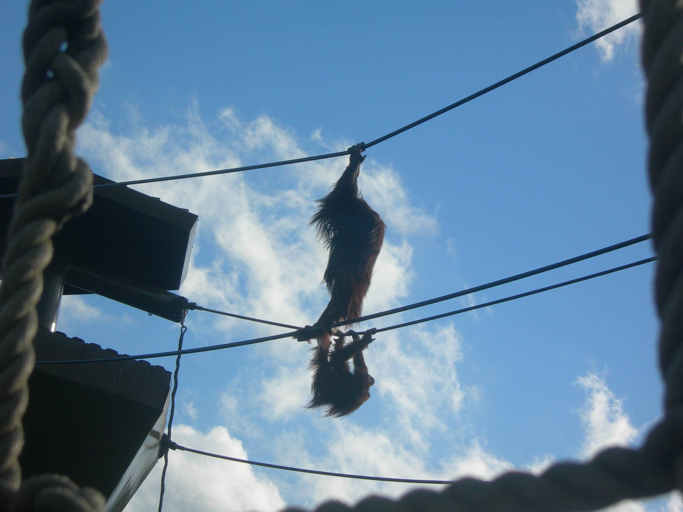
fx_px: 2249
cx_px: 342
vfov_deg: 13.0
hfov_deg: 17.3
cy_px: 256
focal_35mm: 114
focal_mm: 23.4
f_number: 8.2
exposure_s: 1/256
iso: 50
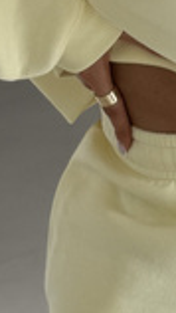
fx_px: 1376
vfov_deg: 12.8
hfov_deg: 7.1
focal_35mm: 166
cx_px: 305
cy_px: 297
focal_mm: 6.76
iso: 64
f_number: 1.78
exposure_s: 1/121
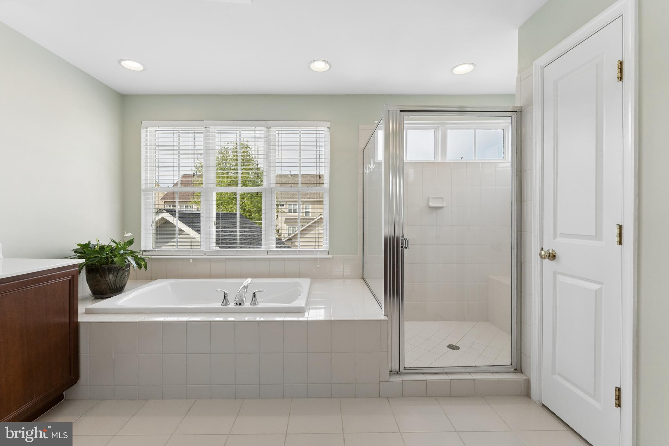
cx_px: 334
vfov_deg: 76.6
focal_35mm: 15
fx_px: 282
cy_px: 223
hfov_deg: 99.7
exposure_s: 1/800
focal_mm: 15.2
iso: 1250
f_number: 7.1
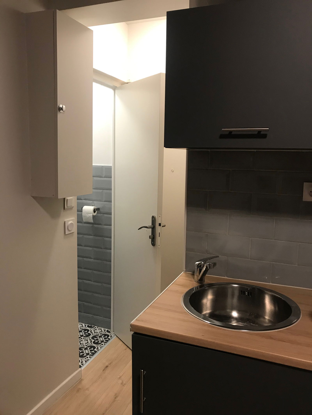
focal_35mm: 28
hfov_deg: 49.7
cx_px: 156
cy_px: 208
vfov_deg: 63.4
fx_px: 336
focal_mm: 3.99
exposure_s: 1/17
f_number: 1.8
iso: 40
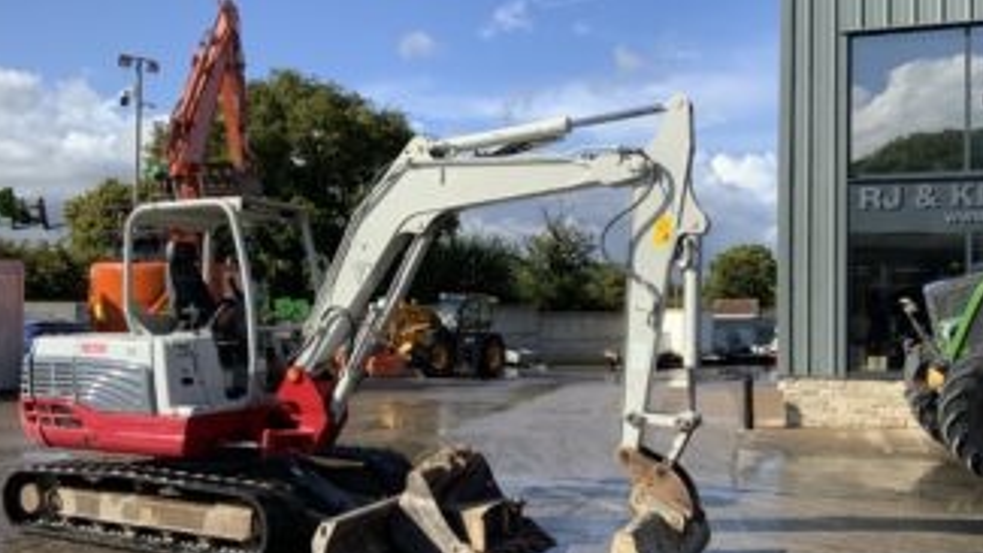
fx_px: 913
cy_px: 305
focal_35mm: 35
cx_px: 472
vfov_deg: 33.7
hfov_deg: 56.6
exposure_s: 1/1730
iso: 16
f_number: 1.8
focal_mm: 3
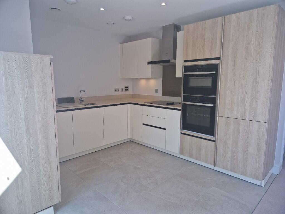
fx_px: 189
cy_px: 107
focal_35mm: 23
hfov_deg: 73.9
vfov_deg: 58.9
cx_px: 142
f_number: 1.8
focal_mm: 5.4
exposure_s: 1/171
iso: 50
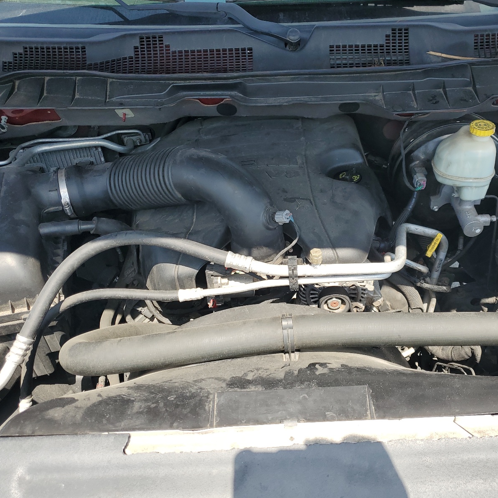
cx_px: 301
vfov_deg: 52.5
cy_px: 251
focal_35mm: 31
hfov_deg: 52.2
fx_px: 505
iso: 50
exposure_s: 1/1111
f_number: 1.5
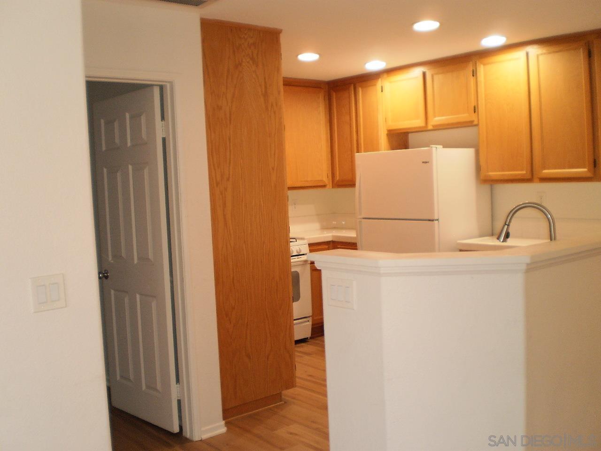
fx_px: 625
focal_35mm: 36
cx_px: 300
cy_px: 226
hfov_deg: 51.4
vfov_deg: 39.7
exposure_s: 1/30
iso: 125
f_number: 3.1
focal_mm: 6.3
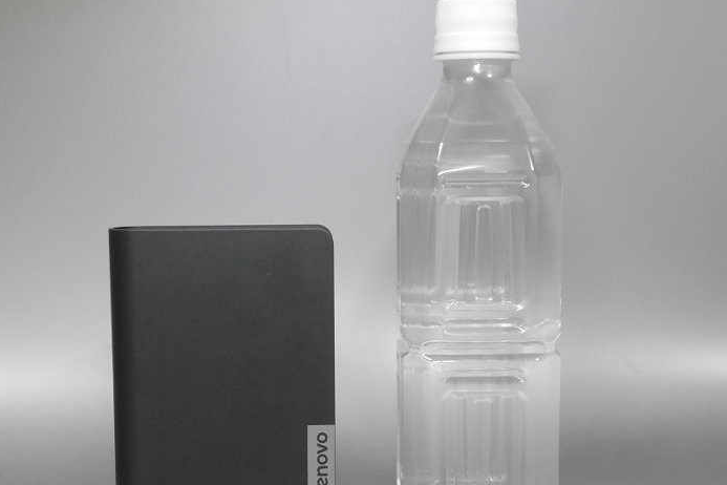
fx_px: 969
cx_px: 367
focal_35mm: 48
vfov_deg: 28.1
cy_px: 271
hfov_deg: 41.1
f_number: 4.4
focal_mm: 20
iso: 800
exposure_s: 1/60
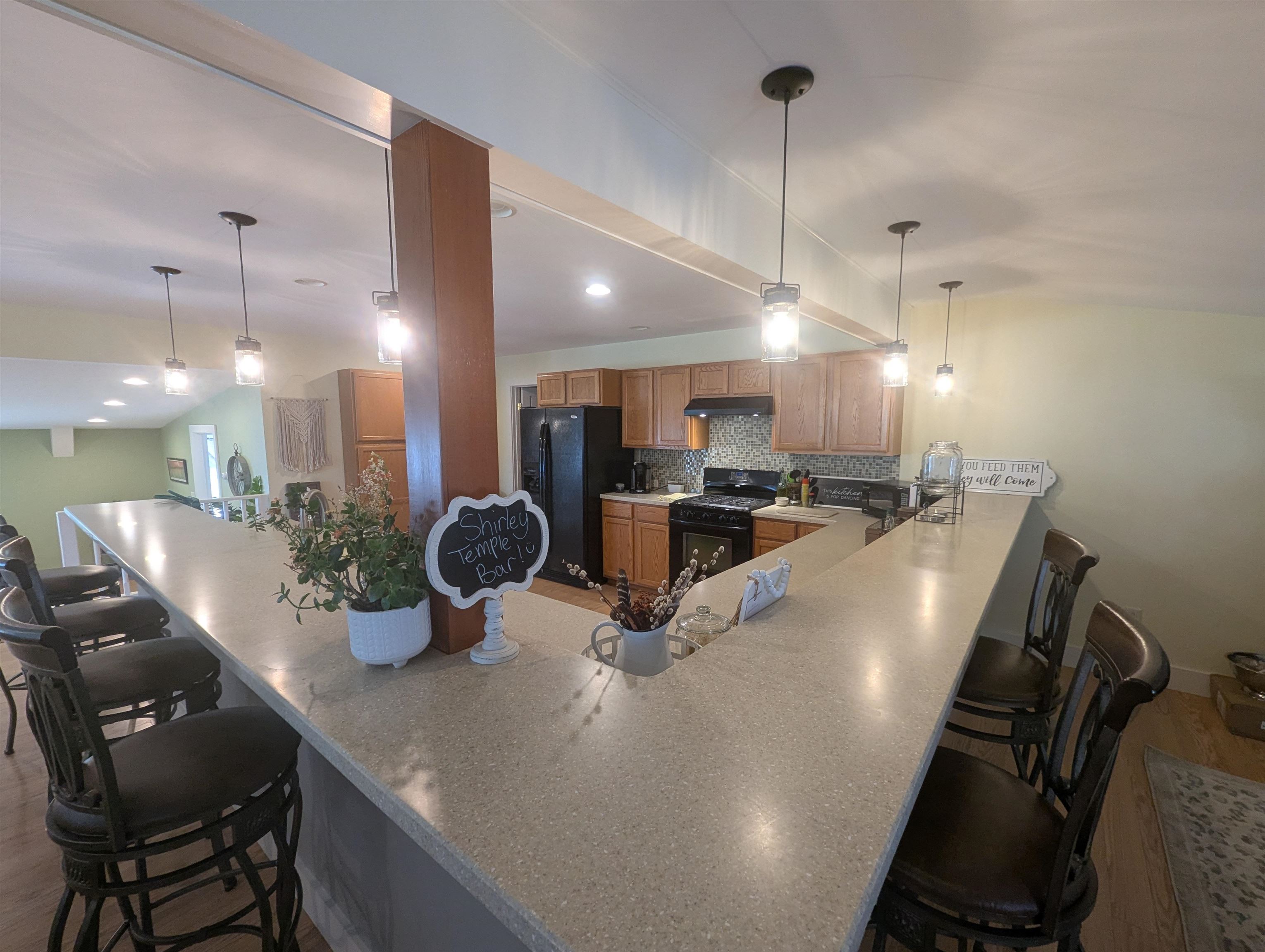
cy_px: 476
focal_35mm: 13
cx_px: 632
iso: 73
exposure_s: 1/24
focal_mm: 1.95
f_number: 2.2
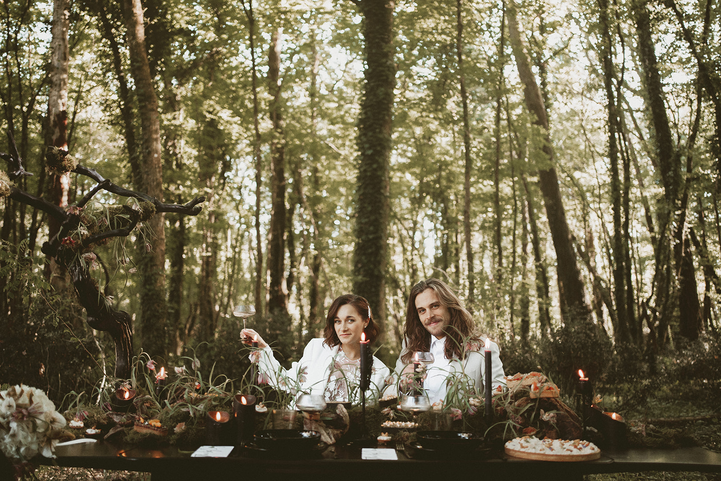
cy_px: 240
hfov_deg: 54.4
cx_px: 360
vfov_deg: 37.9
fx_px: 701
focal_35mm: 35
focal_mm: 35
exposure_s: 1/160
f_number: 2
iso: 3200
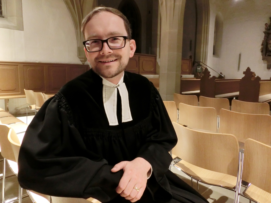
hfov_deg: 69.4
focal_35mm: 25
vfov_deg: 54.9
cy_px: 102
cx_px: 136
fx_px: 196
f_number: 3.5
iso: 800
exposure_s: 1/6
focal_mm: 4.5
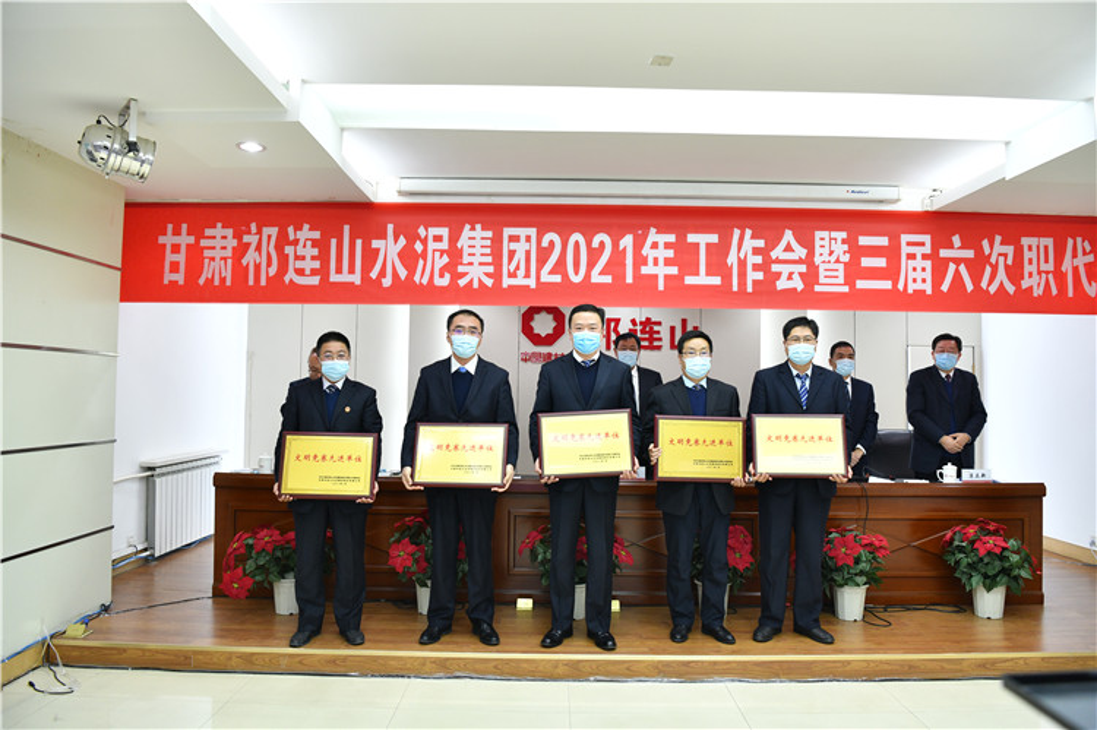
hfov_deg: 69.4
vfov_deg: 49.5
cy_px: 365
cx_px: 548
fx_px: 792
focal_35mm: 26
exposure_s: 1/80
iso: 1000
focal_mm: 26
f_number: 4
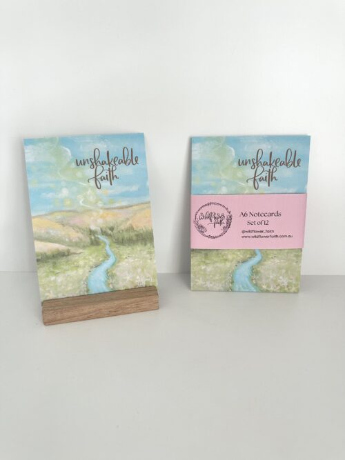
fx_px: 319
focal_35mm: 24
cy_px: 230
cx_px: 172
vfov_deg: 71.6
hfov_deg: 56.8
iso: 250
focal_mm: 6.86
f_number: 1.78
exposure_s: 1/84
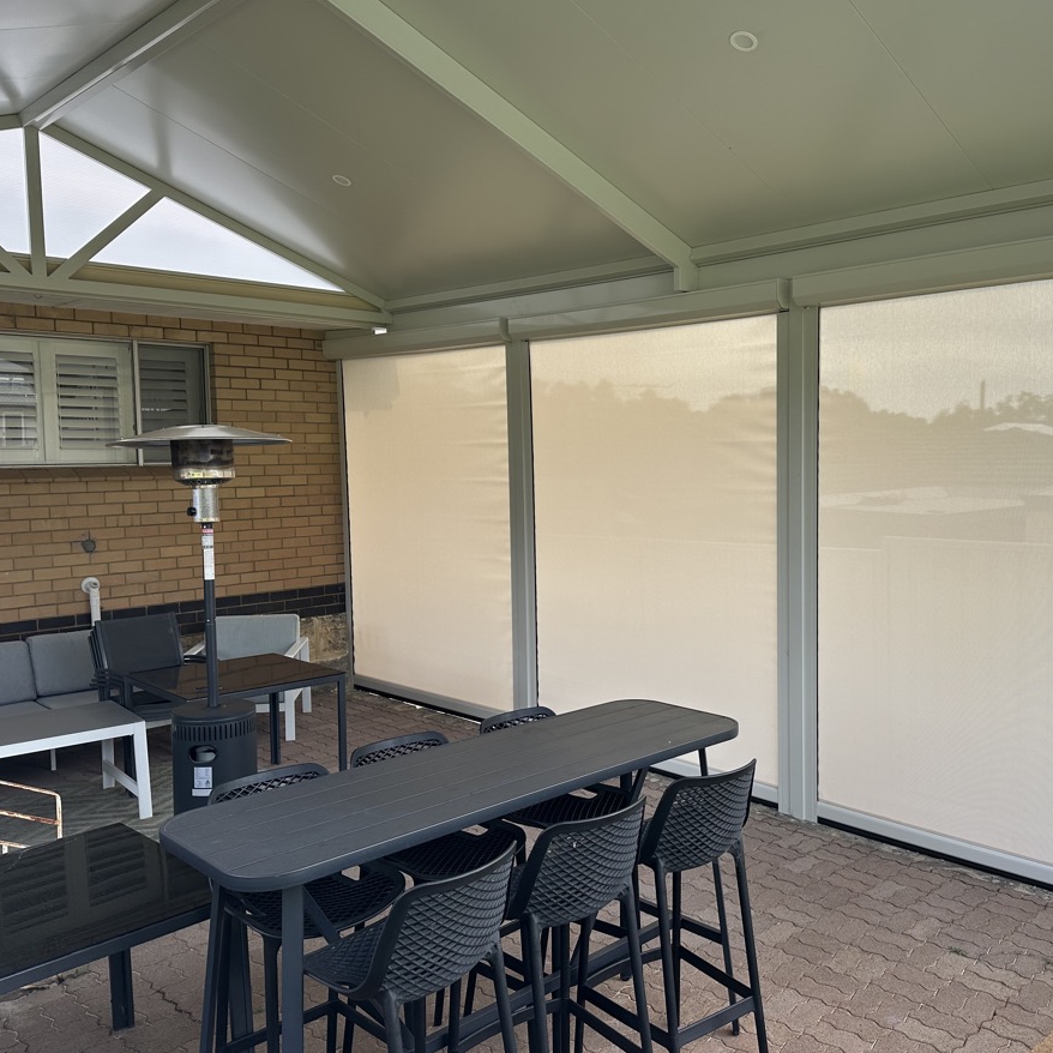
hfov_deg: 54.7
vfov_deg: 55.6
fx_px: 998
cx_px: 684
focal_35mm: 29
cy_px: 526
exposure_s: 1/918
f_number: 1.78
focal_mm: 6.86
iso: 80
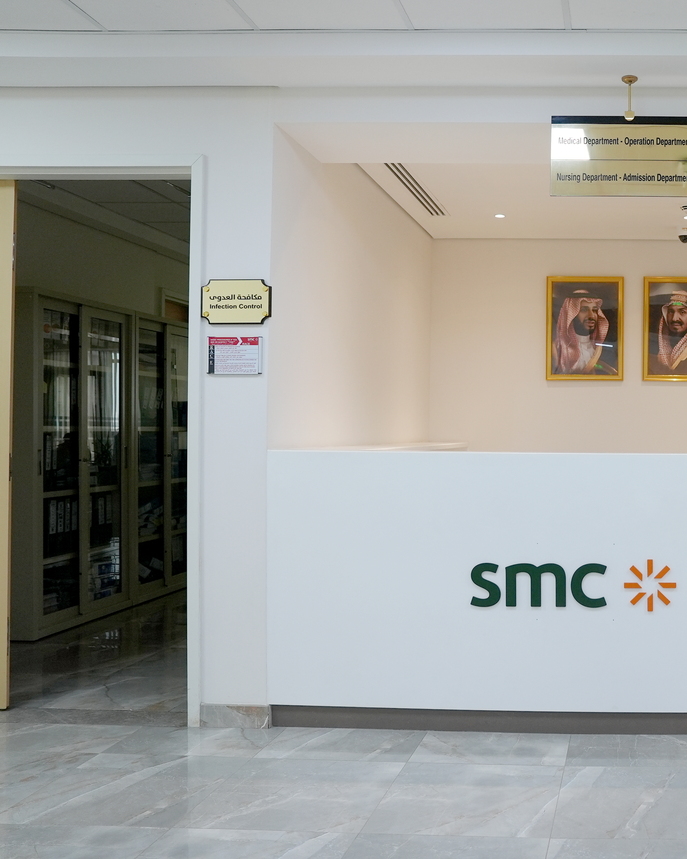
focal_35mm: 34
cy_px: 430
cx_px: 624
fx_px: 864
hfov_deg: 40.0
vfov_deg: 52.8
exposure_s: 1/160
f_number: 4
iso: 800
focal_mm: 24
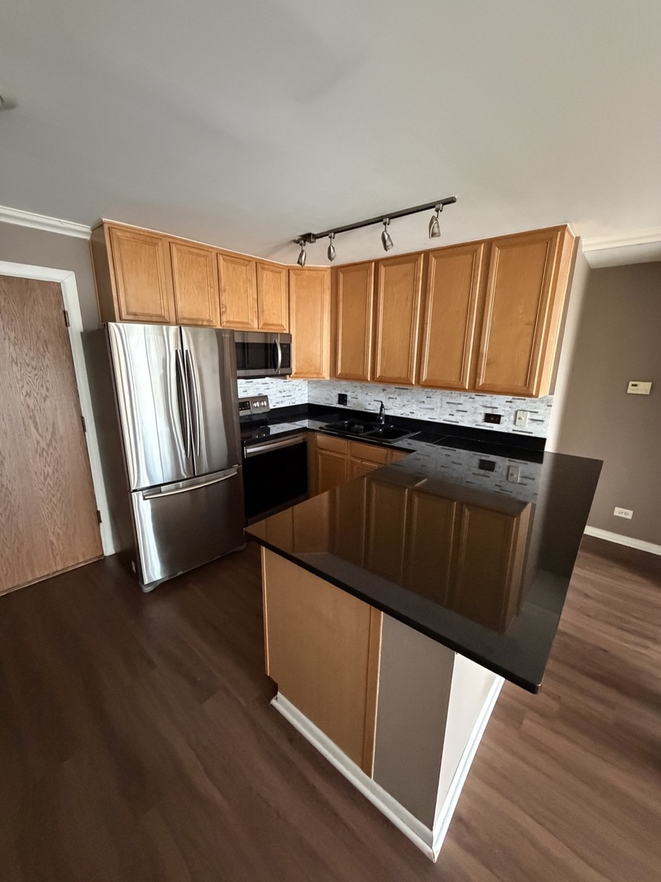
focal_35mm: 14
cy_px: 441
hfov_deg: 85.7
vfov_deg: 102.1
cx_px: 330
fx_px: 356
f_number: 2.2
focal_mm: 2.22
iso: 1250
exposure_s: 1/60
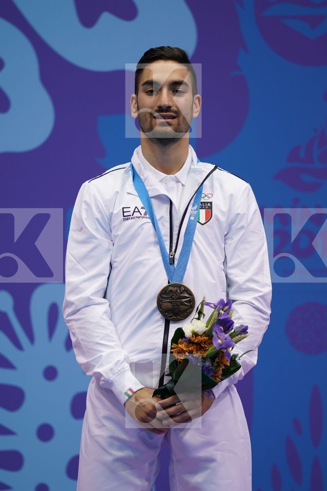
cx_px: 164
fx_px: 8174
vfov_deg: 3.4
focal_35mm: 600
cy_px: 246
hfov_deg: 2.3
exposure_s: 1/500
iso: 400
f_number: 2.8
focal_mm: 400
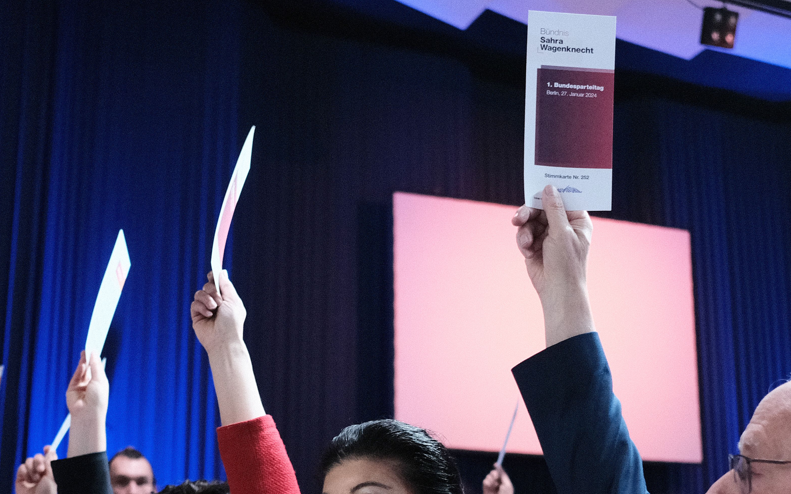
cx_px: 446
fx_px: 1466
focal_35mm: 68
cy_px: 362
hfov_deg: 30.2
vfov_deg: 19.0
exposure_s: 1/250
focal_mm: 23
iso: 2000
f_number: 2
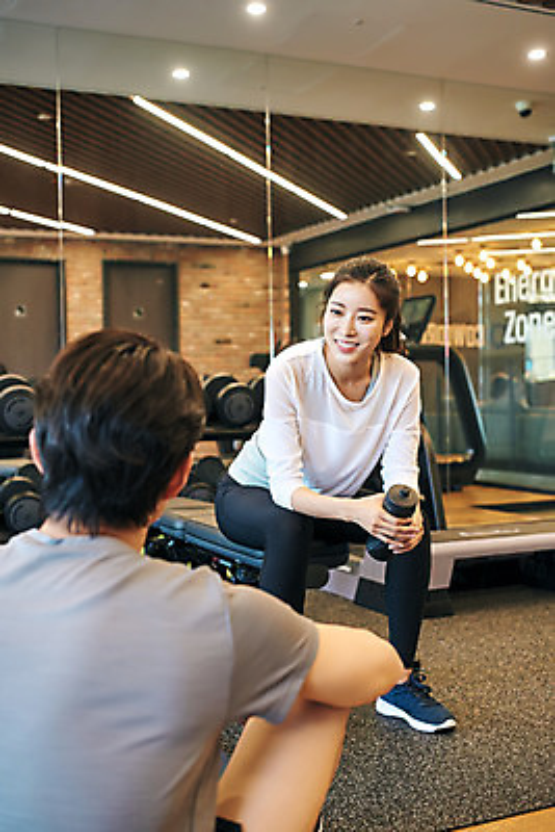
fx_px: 1017
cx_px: 278
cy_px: 416
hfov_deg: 30.5
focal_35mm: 44
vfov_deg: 44.5
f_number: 3.5
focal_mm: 44
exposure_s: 1/80
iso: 800
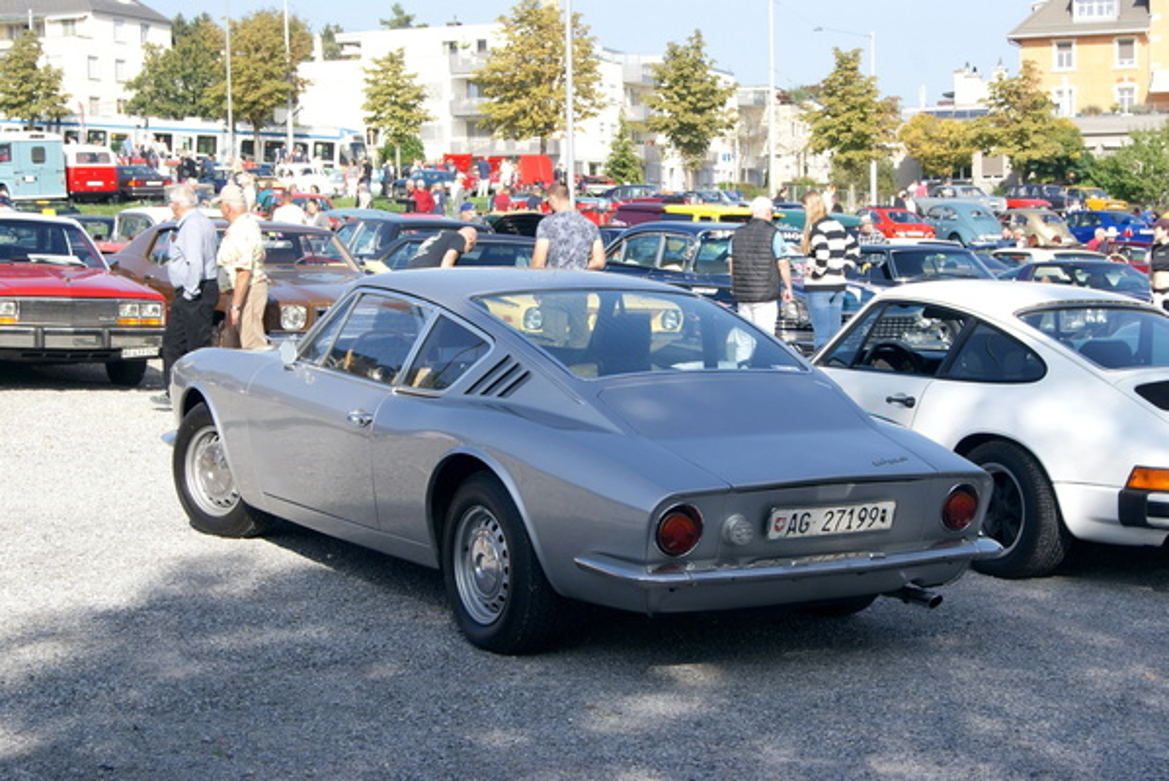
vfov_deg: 22.6
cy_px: 390
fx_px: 1949
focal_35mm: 60
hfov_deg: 33.4
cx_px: 584
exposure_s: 1/100
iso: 100
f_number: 10
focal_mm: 40
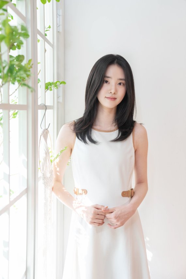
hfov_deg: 27.0
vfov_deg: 39.6
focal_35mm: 50
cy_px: 140
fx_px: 387
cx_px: 93
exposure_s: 1/160
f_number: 2.8
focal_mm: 50
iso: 160
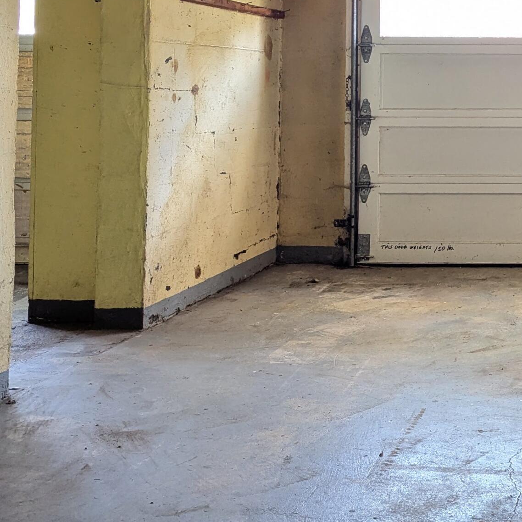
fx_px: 955
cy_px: 64
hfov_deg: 27.2
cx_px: 615
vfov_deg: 29.4
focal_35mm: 56
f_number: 1.85
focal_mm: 6.81
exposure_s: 1/40.2
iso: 520
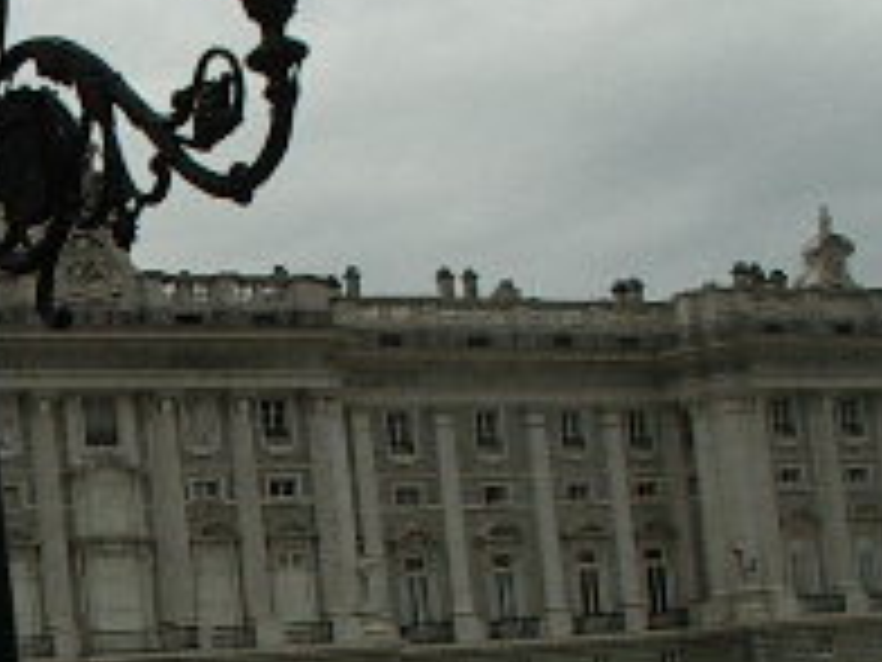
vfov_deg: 11.9
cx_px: -104
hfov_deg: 15.4
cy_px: 576
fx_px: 3159
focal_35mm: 124
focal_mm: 5.8
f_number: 4.8
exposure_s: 1/800
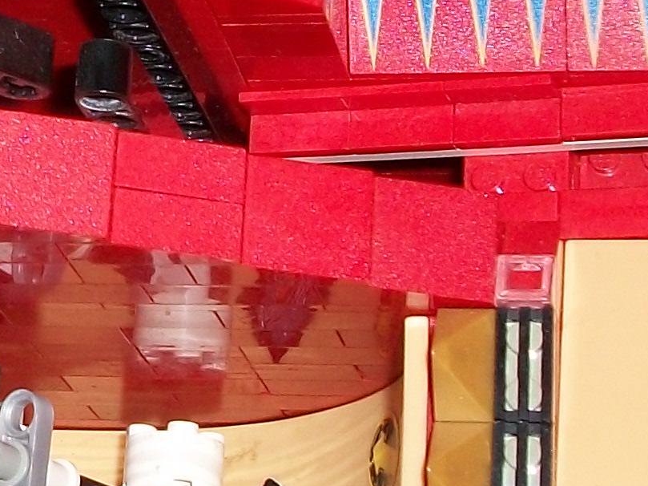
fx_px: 2713
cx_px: -218
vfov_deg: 10.2
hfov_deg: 13.1
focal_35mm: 145
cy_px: 69
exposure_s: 1/30
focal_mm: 5.7
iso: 80
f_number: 2.9
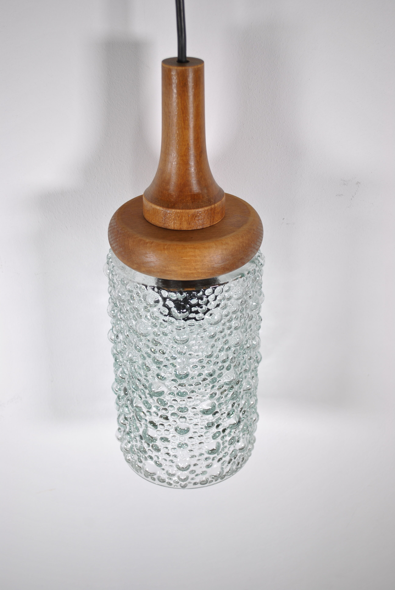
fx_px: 788
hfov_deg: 28.2
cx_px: 198
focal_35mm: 48
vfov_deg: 41.1
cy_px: 295
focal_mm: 32
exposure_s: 1/50
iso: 100
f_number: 4.8
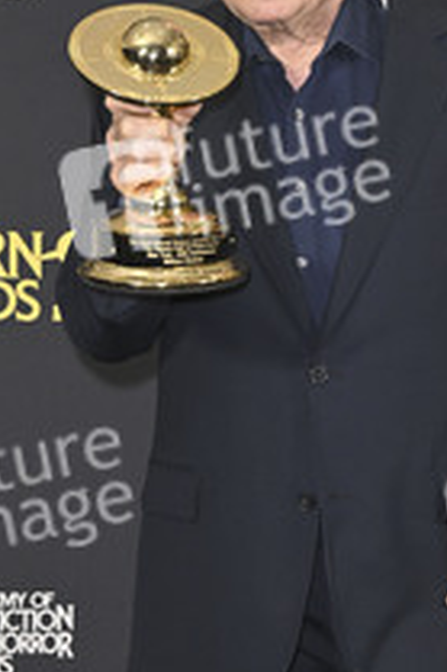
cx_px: 318
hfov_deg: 9.9
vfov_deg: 14.9
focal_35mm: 138
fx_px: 2574
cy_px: 344
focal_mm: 72
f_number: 5
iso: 2000
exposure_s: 1/320
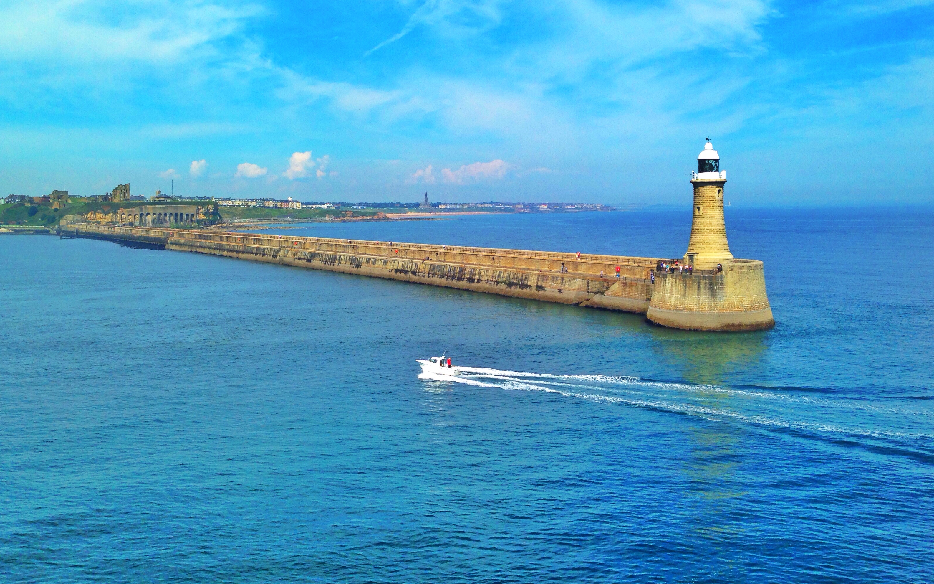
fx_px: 916
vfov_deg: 35.2
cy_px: 240
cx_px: 461
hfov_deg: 54.0
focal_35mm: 36
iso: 50
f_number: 2.4
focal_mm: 4.12
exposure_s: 1/1938
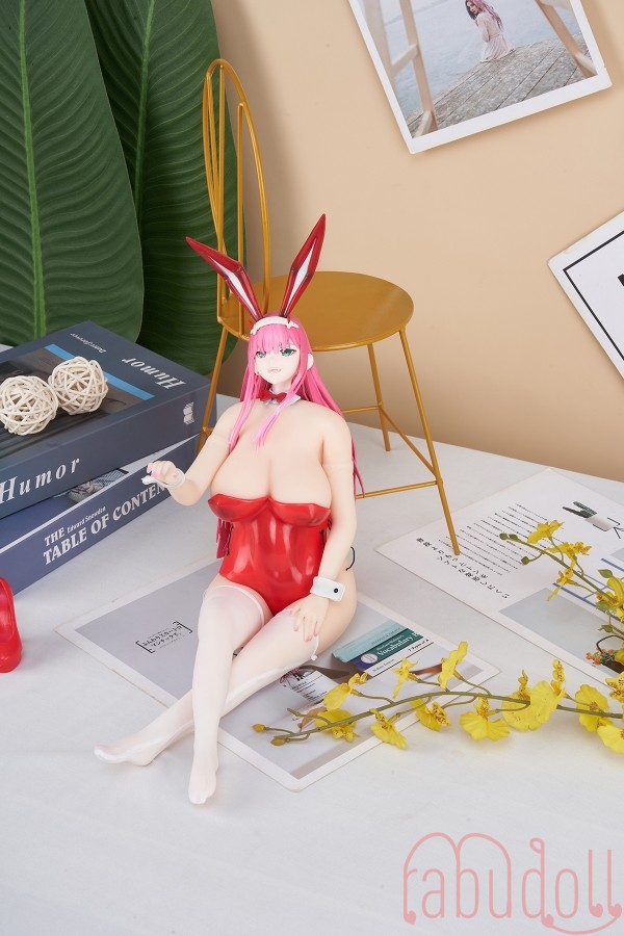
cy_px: 468
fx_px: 1768
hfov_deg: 20.0
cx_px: 312
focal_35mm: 68
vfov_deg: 29.7
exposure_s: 1/125
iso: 160
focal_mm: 68
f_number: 20
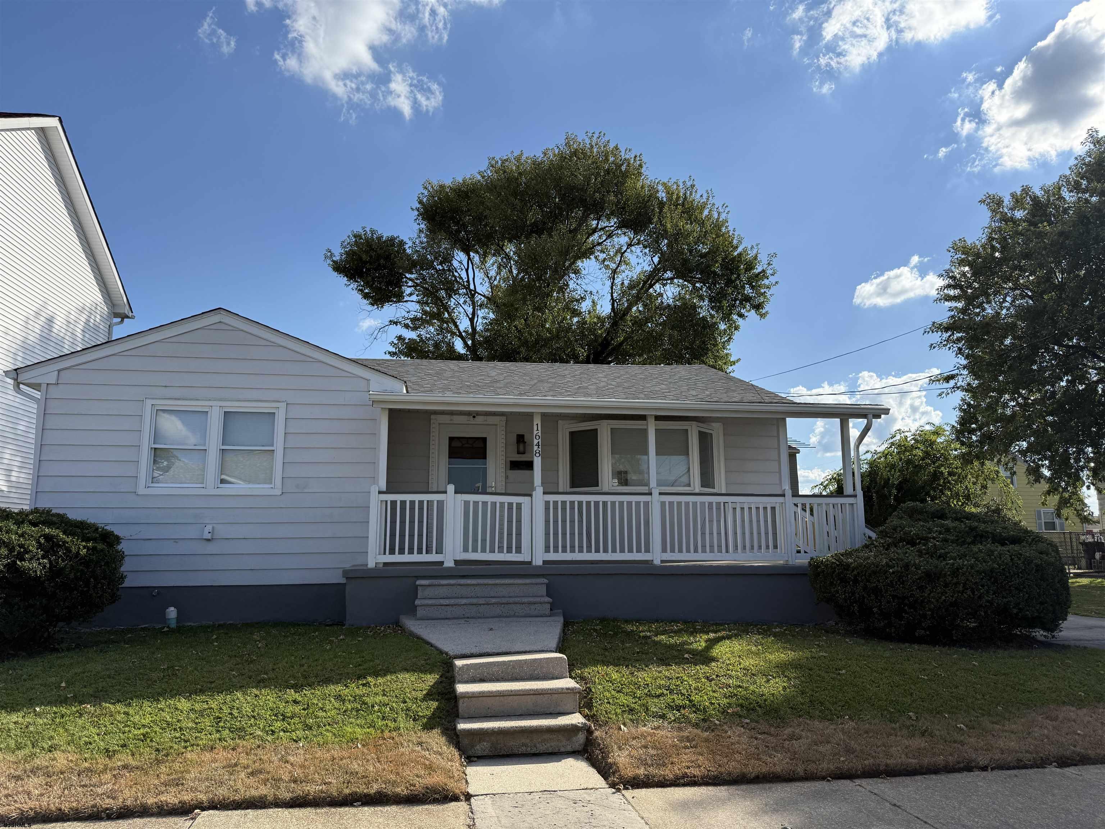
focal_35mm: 24
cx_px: 552
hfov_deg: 71.6
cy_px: 414
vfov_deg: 56.8
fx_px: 766
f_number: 1.78
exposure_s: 1/8130
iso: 100
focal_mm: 6.76
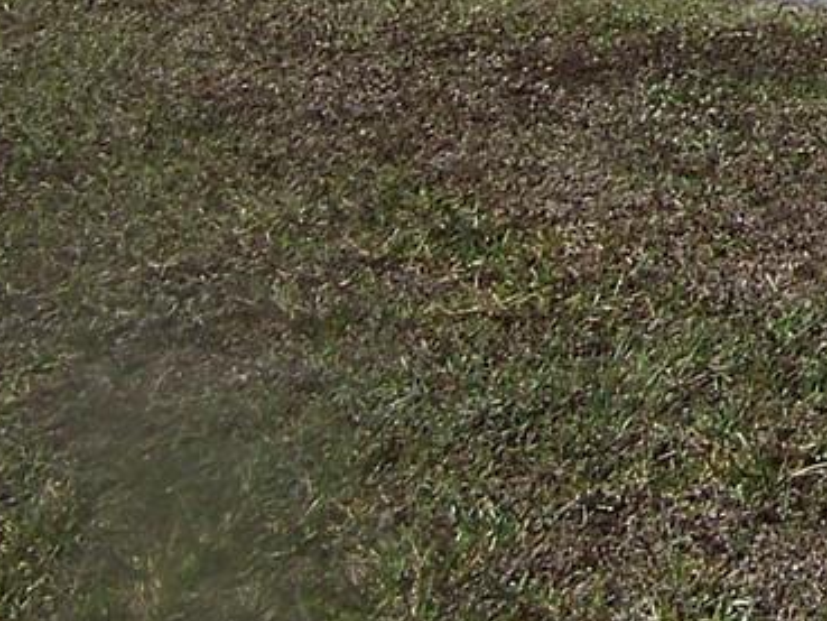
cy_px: -560
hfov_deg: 11.4
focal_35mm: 156
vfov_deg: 9.0
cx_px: 1688
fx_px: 3728
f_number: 4
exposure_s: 1/640
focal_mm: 5.85
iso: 64
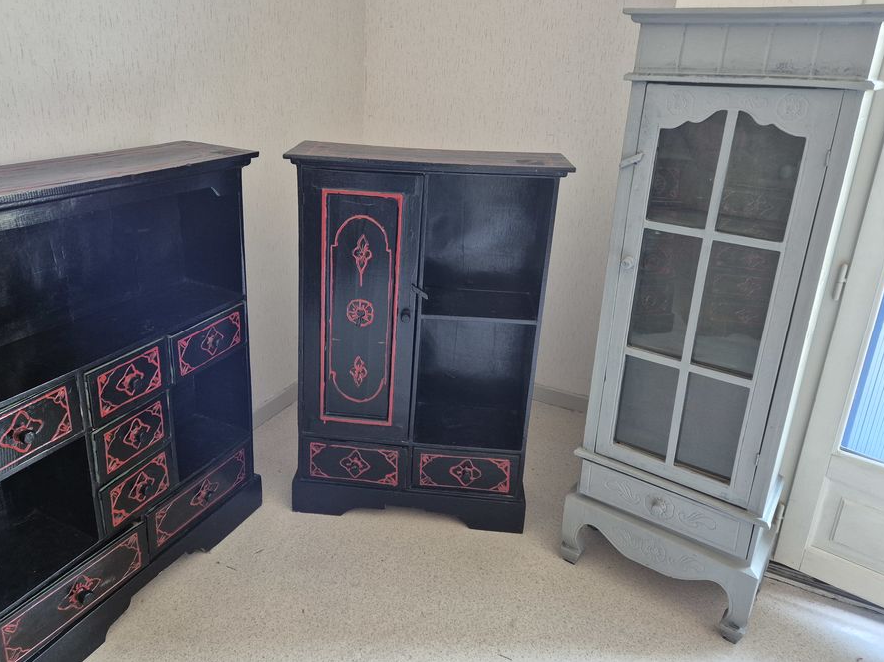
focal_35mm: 26
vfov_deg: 52.9
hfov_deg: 67.2
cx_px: 398
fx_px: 664
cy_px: 290
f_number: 1.8
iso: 800
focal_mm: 5.4
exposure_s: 1/100
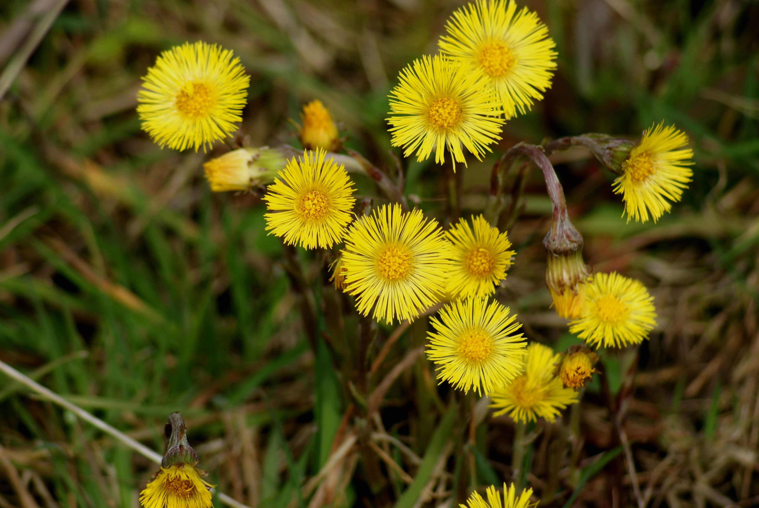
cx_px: 380
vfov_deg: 4.4
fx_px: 6649
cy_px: 254
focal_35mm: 315
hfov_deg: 6.5
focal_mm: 210
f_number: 6.3
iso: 100
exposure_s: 1/400
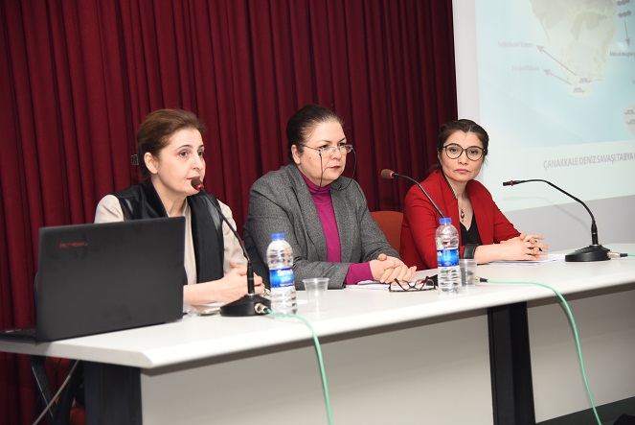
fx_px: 1147
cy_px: 212
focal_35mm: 65
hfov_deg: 30.9
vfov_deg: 21.0
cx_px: 318
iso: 320
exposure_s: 1/100
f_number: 4
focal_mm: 65
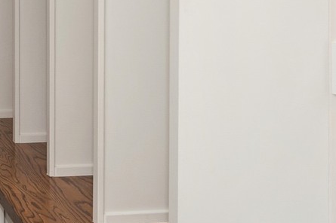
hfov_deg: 24.6
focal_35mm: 73
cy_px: -56
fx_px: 681
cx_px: -88
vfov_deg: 17.6
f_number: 8
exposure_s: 1/100
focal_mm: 20
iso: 200
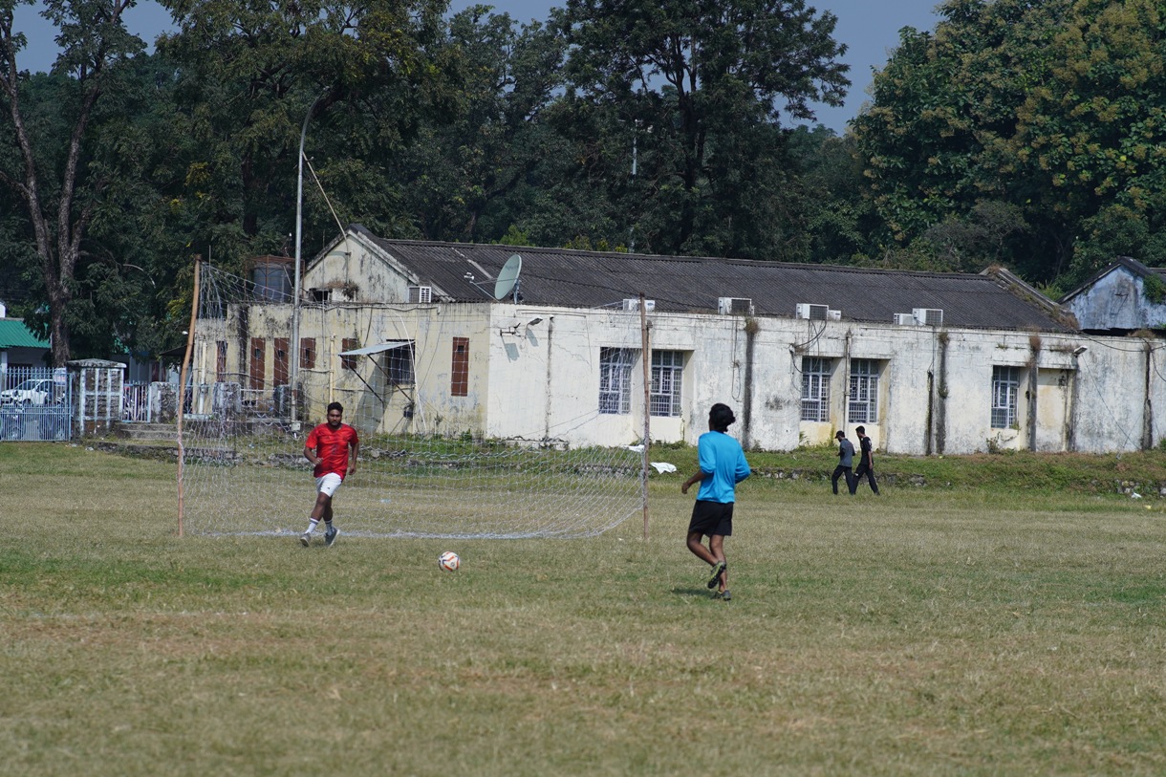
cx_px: 583
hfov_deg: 16.1
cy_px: 388
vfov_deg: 10.8
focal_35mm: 127
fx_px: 4113
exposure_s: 1/3200
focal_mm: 85
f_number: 2.8
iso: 100
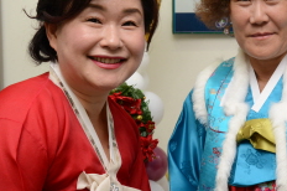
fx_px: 549
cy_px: 87
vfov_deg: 19.7
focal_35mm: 69
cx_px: 193
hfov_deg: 29.1
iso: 400
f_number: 5.6
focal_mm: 32
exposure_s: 1/60
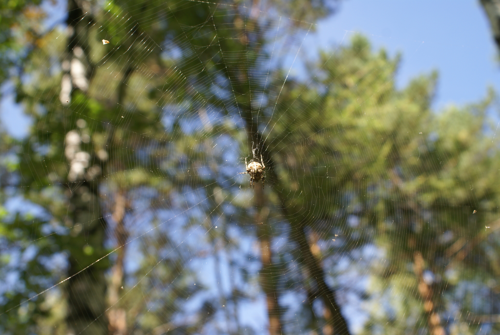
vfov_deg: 25.8
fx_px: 730
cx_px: 250
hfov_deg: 37.8
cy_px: 168
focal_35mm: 52
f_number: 7.1
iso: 100
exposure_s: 1/60
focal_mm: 35
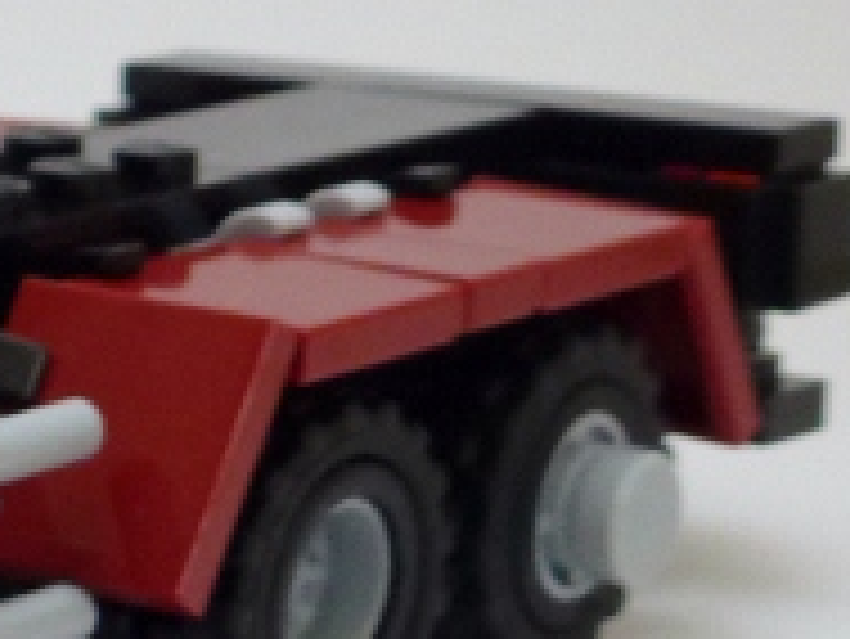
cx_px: -778
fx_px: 4668
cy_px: 423
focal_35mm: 190
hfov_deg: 9.8
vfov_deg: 7.8
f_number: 4
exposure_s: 1/8
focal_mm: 8
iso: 200
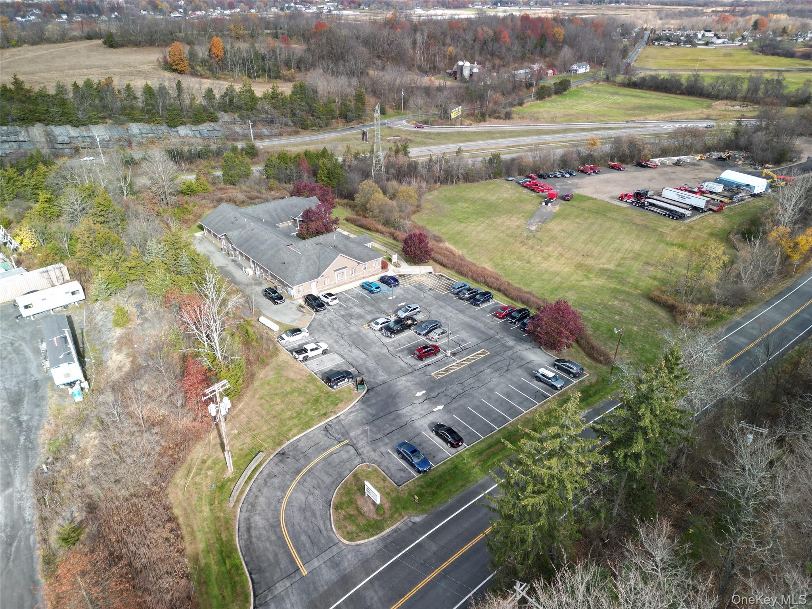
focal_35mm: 24
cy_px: 304
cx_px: 406
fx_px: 563
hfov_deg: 71.6
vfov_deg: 56.8
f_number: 1.7
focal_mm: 6.72
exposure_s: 1/250
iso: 100
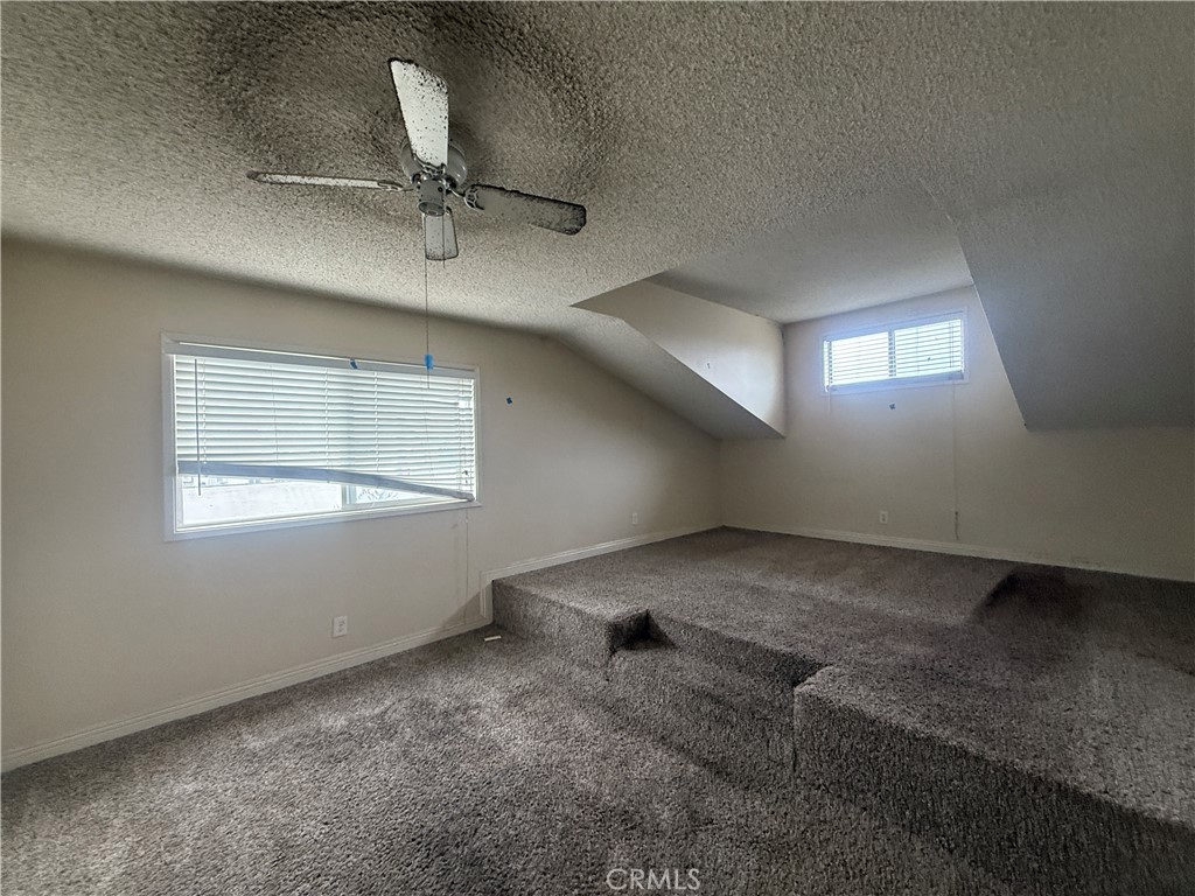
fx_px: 483
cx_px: 598
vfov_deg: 85.7
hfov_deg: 102.1
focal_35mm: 14
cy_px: 448
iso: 400
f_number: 2.2
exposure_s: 1/60
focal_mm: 2.22
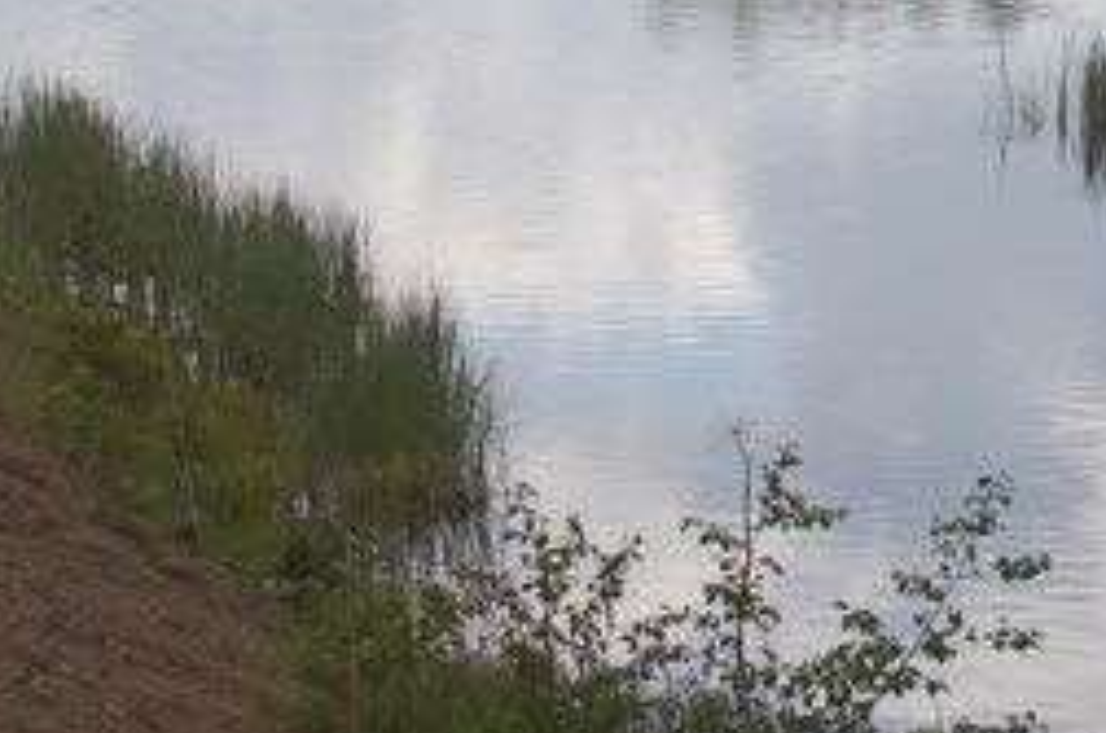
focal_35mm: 167
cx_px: 1082
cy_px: -349
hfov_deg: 12.2
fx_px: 5108
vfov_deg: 8.1
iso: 220
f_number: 5.6
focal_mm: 35
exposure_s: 1/500
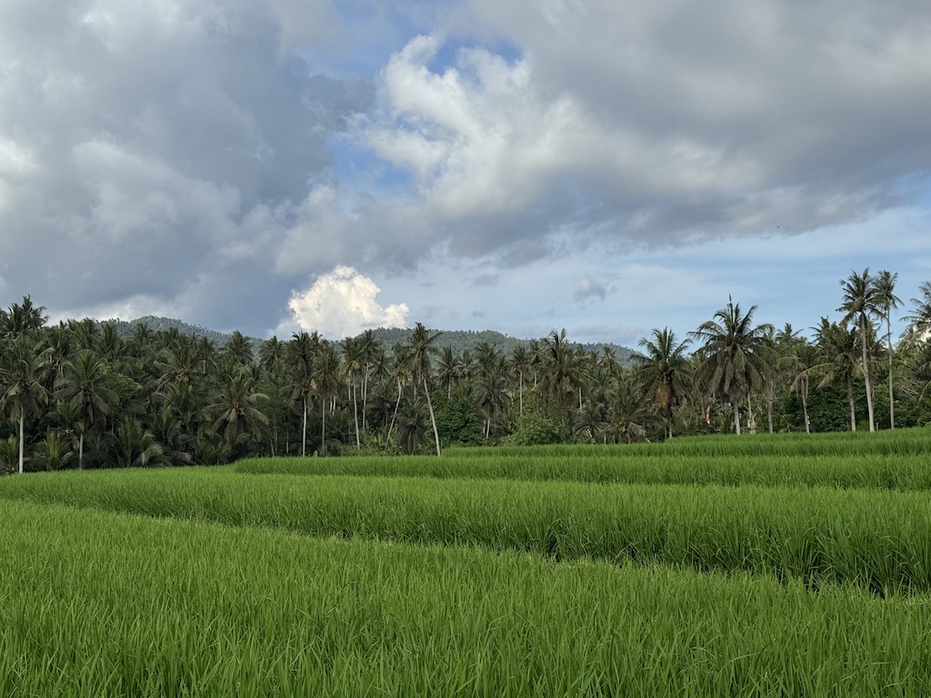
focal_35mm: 48
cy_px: 349
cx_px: 466
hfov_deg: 39.7
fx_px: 1291
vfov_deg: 30.3
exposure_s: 1/5848
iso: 64
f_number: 1.78
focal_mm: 6.76
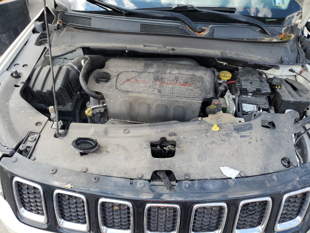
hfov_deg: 65.3
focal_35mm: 27
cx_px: 159
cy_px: 116
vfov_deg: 51.4
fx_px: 242
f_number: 1.5
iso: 50
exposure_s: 1/500
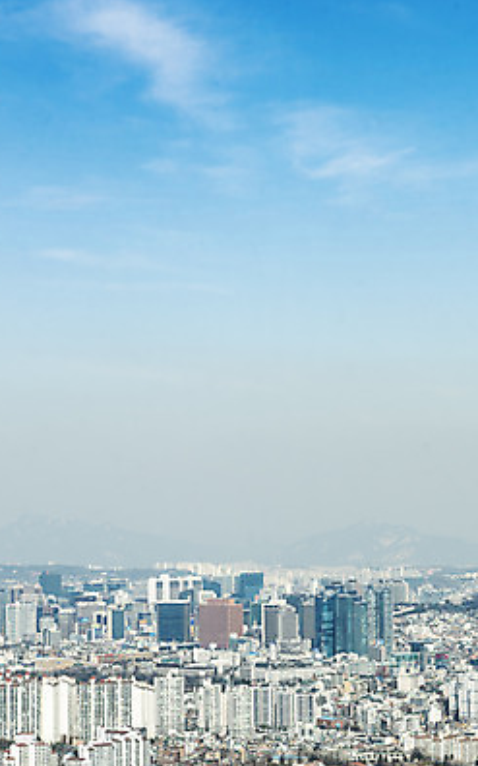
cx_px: 504
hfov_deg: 11.9
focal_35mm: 108
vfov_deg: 19.3
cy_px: 385
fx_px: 2254
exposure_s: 1/125
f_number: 13
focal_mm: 70
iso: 100
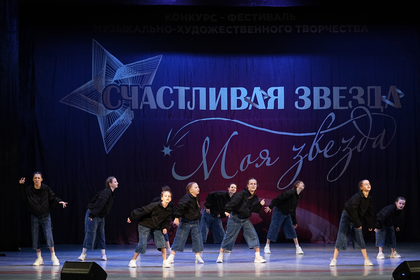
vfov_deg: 13.0
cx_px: 210
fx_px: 1225
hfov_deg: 19.5
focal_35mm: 105
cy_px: 140
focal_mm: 70
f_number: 2.8
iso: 1600
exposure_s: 1/400
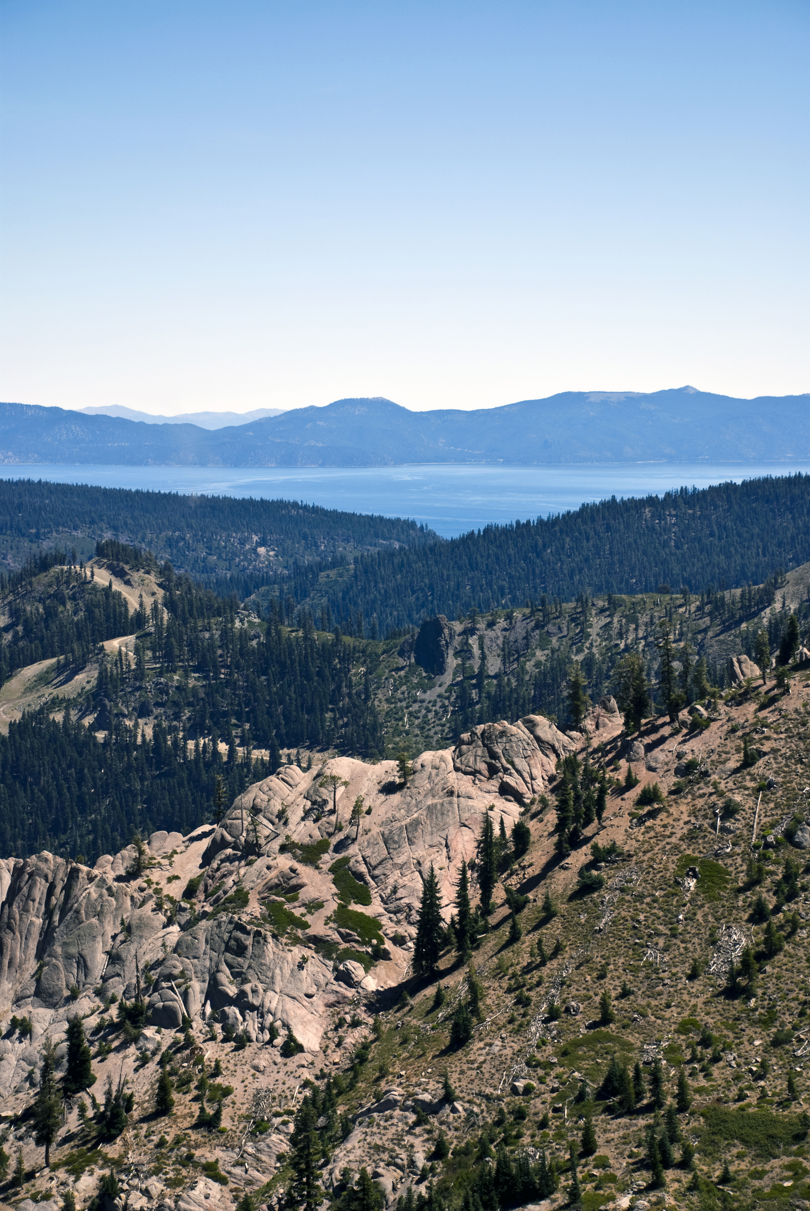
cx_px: 405
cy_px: 606
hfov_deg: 17.5
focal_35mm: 78
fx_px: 2625
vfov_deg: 26.0
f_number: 5.6
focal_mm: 52
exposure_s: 1/160
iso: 100
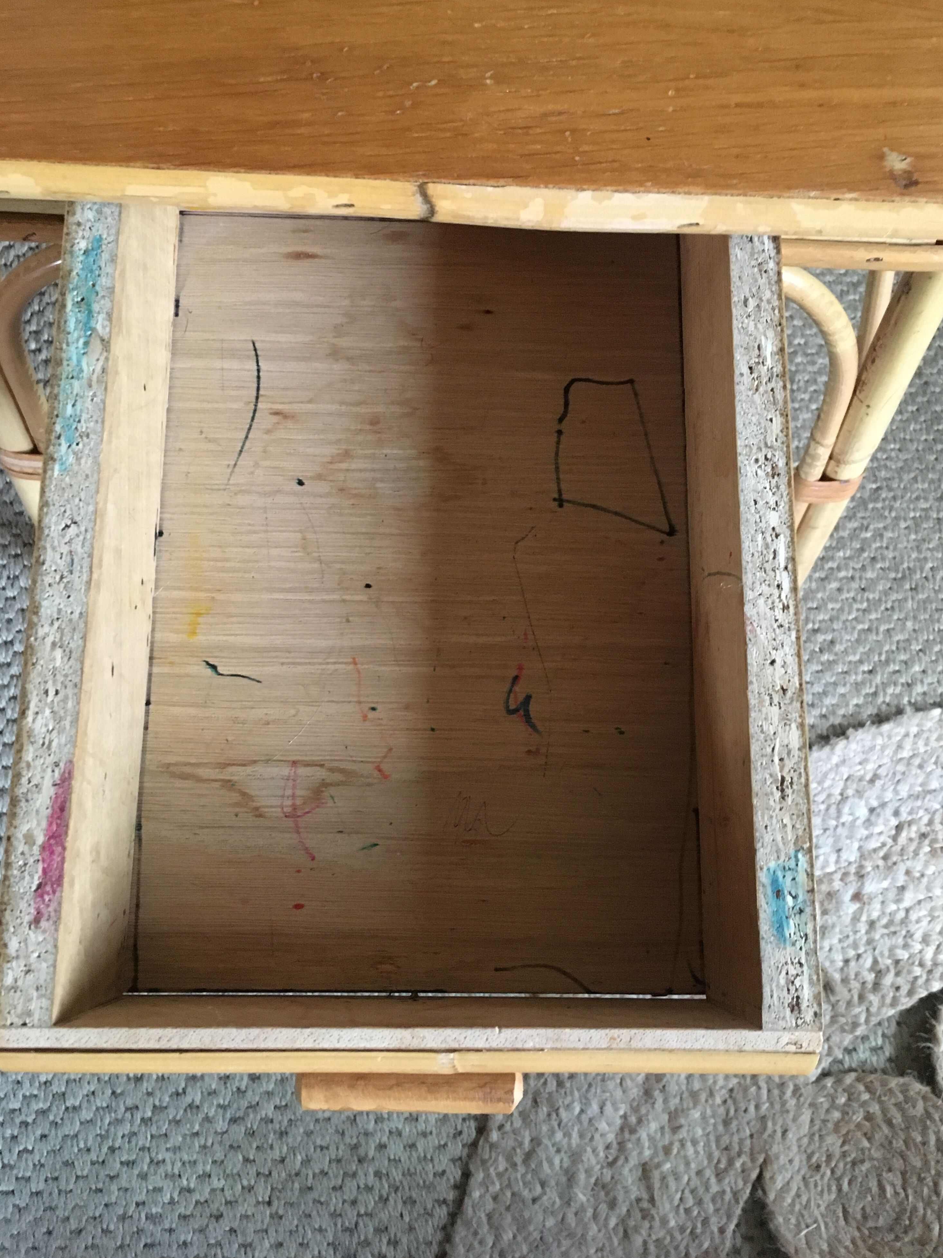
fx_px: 1090
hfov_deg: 46.8
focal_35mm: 30
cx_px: 477
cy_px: 612
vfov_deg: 60.0
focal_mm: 4.15
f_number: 2.2
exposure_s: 1/17
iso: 250
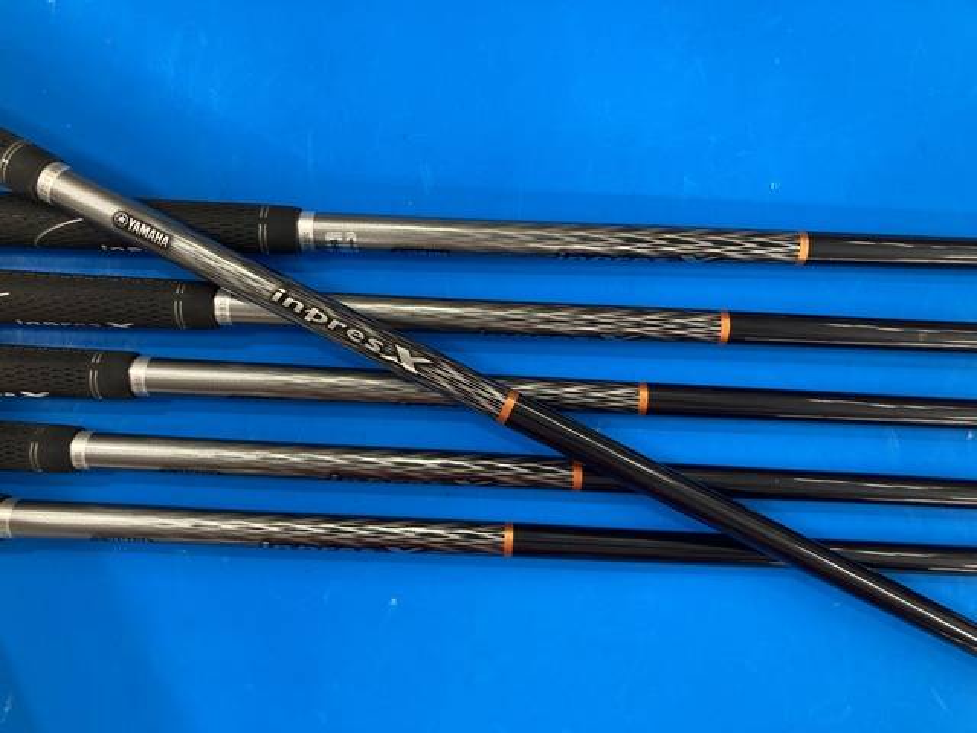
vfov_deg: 49.7
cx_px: 488
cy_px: 366
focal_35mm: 28
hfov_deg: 63.4
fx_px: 790
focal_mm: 3.99
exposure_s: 1/50
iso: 80
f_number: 1.8
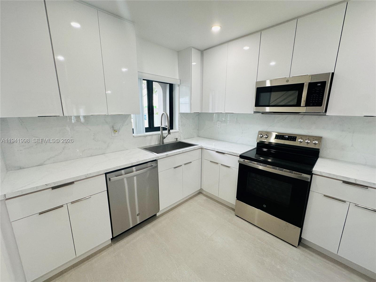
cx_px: 188
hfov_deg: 102.1
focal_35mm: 14
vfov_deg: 85.7
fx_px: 152
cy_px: 141
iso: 125
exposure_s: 1/120
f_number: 2.2
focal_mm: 2.22
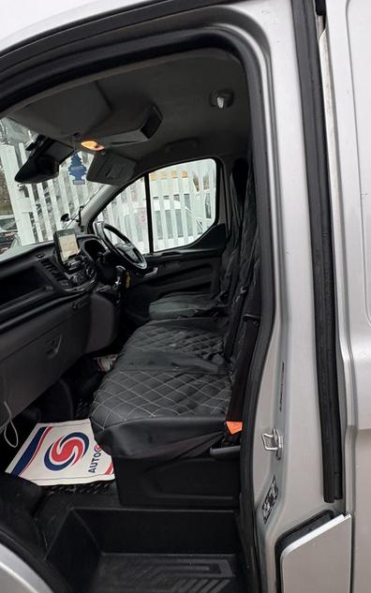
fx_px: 339
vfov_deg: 82.2
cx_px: 180
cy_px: 307
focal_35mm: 21
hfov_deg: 57.3
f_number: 2.2
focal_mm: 2.22
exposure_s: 1/99
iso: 50
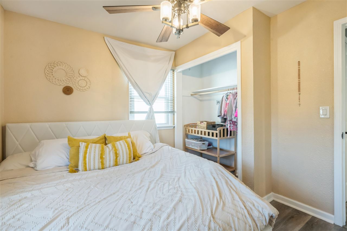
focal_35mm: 16
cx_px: 174
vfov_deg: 73.7
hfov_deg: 96.7
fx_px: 154
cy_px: 116
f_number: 10
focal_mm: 16
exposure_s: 1/4
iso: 400
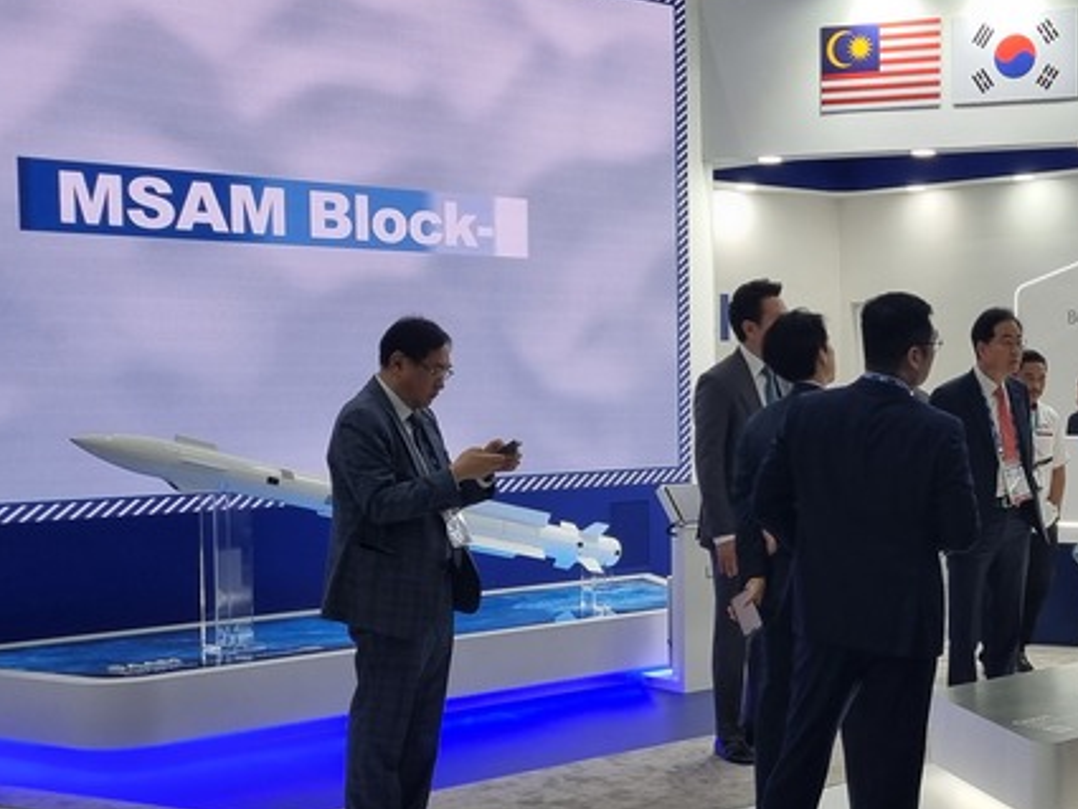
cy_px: 498
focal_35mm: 55
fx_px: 1713
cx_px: 832
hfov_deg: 34.1
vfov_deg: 26.5
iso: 64
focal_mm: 5.4
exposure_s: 1/100
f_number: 1.8
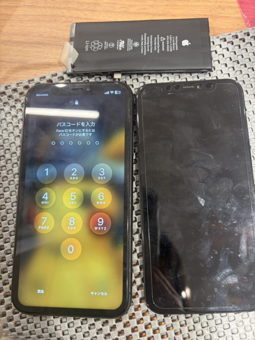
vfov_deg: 67.3
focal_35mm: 26
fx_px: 255
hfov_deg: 53.1
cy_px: 170
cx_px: 128
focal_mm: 5.96
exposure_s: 1/50
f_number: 1.6
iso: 80
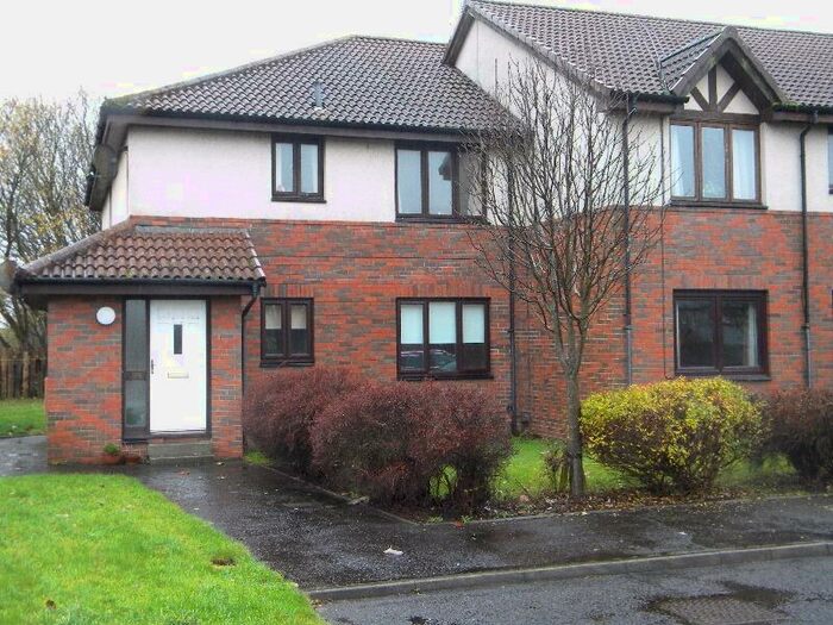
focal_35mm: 41
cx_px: 416
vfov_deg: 35.1
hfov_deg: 45.8
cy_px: 312
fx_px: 987
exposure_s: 1/60
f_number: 3.8
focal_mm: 7.3
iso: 284
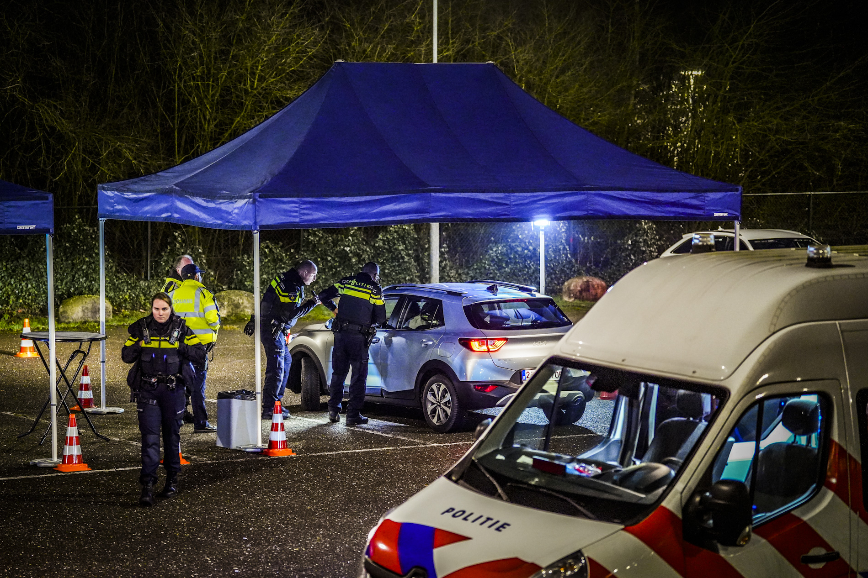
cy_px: 289
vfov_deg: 15.0
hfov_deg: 22.4
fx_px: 2194
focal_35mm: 91
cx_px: 432
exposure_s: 1/60
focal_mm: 90
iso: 6400
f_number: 2.8
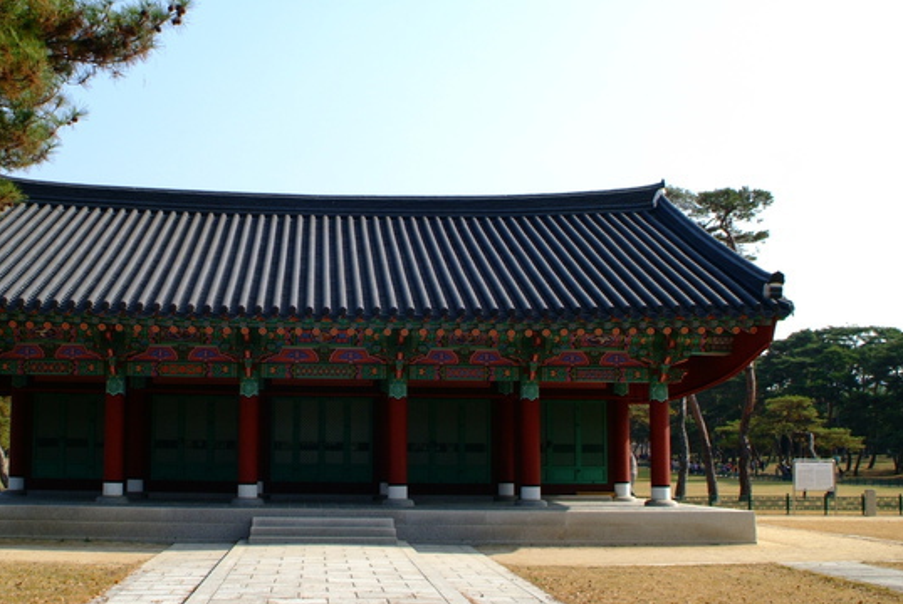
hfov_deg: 49.0
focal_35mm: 39
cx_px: 335
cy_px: 352
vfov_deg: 34.2
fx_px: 979
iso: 400
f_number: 9.5
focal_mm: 20
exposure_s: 1/350
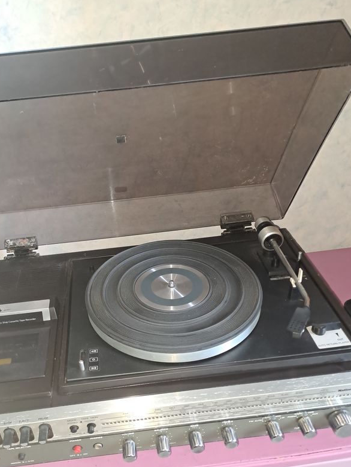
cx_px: 139
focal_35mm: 32
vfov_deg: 56.5
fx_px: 433
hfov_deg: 43.9
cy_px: 274
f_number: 1.8
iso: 320
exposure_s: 1/25
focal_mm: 4.65
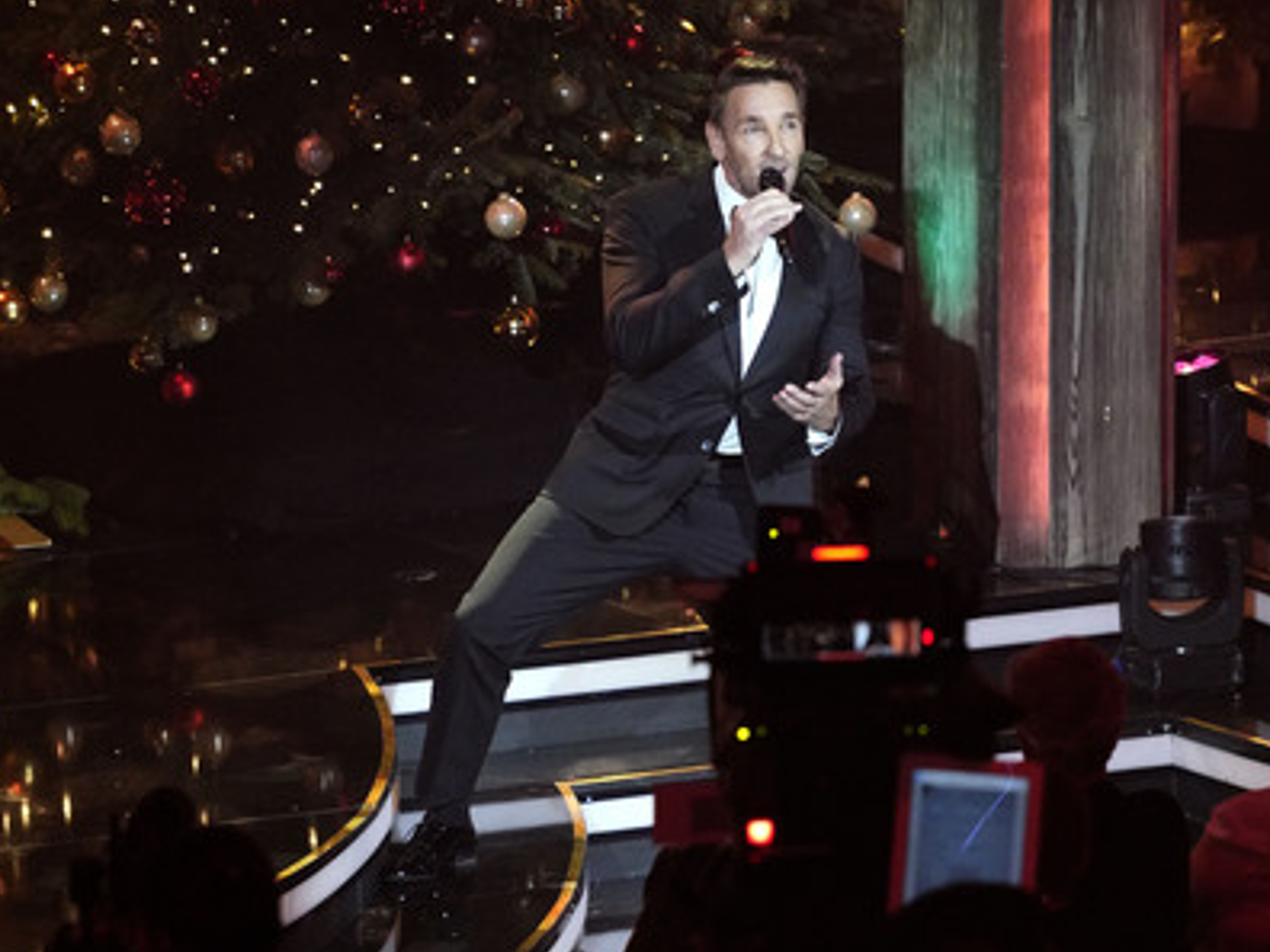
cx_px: 688
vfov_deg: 6.8
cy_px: 478
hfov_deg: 9.0
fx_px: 8035
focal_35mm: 219
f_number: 4
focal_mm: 200
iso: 12800
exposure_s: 1/400
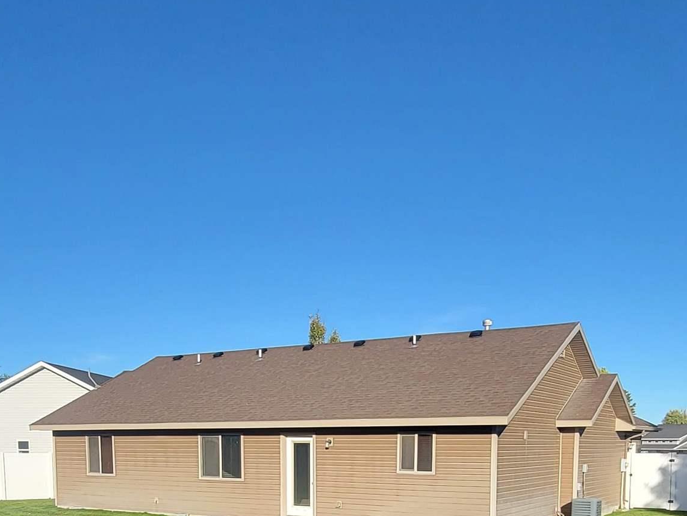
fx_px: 695
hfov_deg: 52.6
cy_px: 506
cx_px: 351
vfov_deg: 36.9
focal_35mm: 35
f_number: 2.2
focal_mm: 2.2
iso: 50
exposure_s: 1/1044
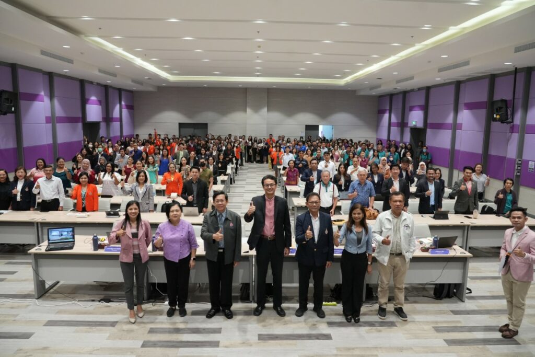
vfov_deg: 53.1
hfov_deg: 73.7
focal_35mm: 24
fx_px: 357
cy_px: 178
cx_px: 268
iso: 4000
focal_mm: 24
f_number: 5
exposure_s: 1/160
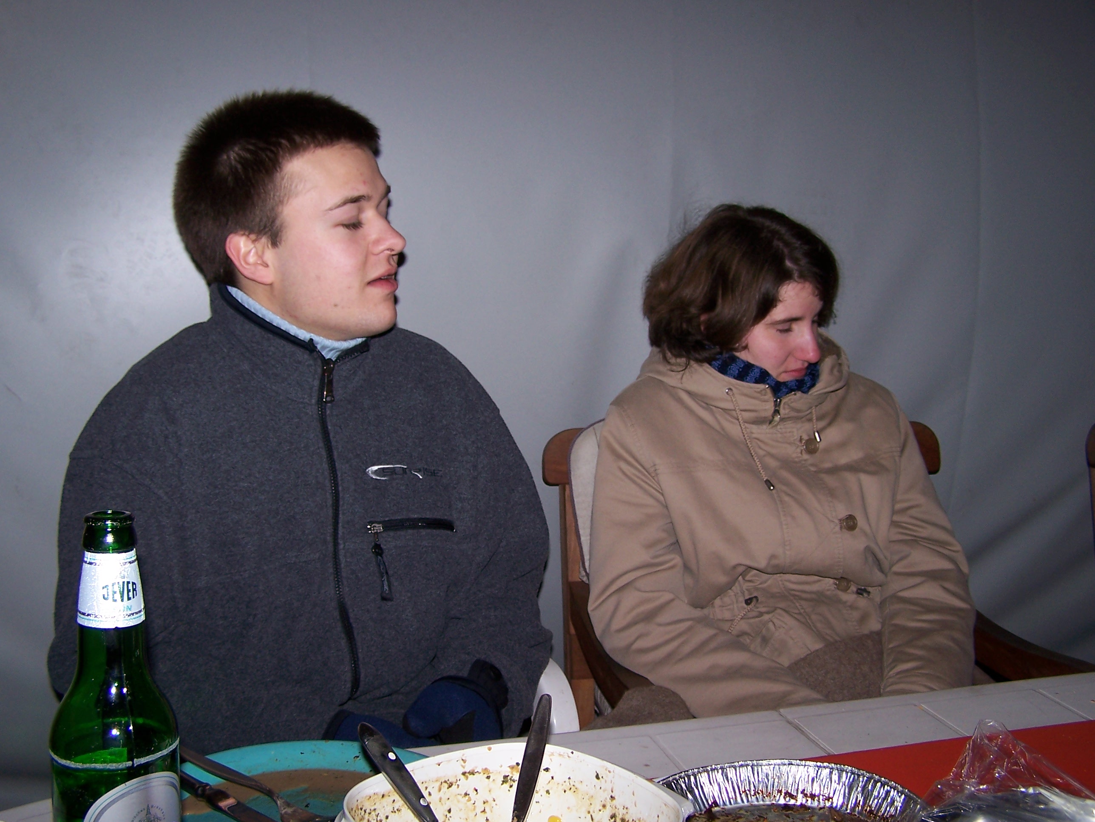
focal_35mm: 38
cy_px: 411
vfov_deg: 37.7
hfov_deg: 49.0
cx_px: 548
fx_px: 1202
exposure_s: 1/60
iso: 80
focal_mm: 6.3
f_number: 2.8
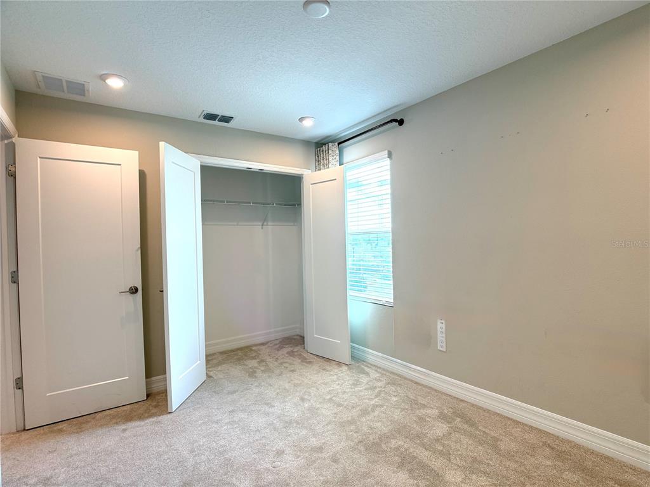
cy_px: 244
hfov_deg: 71.6
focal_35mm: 24
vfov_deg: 56.8
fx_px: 451
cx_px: 325
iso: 100
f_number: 1.78
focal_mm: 6.76
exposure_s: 1/239
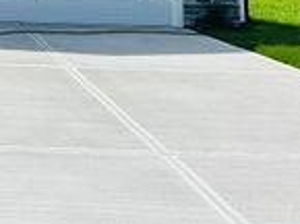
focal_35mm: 83
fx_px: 718
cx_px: -112
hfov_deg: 21.0
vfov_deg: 15.6
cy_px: -155
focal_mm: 6.86
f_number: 1.78
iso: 80
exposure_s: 1/9709
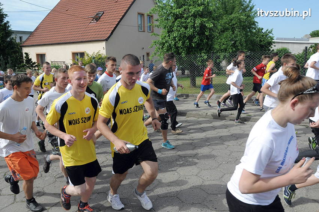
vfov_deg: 47.8
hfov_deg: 67.4
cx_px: 160
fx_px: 239
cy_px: 106
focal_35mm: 27
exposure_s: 1/640
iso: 800
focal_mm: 18
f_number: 13
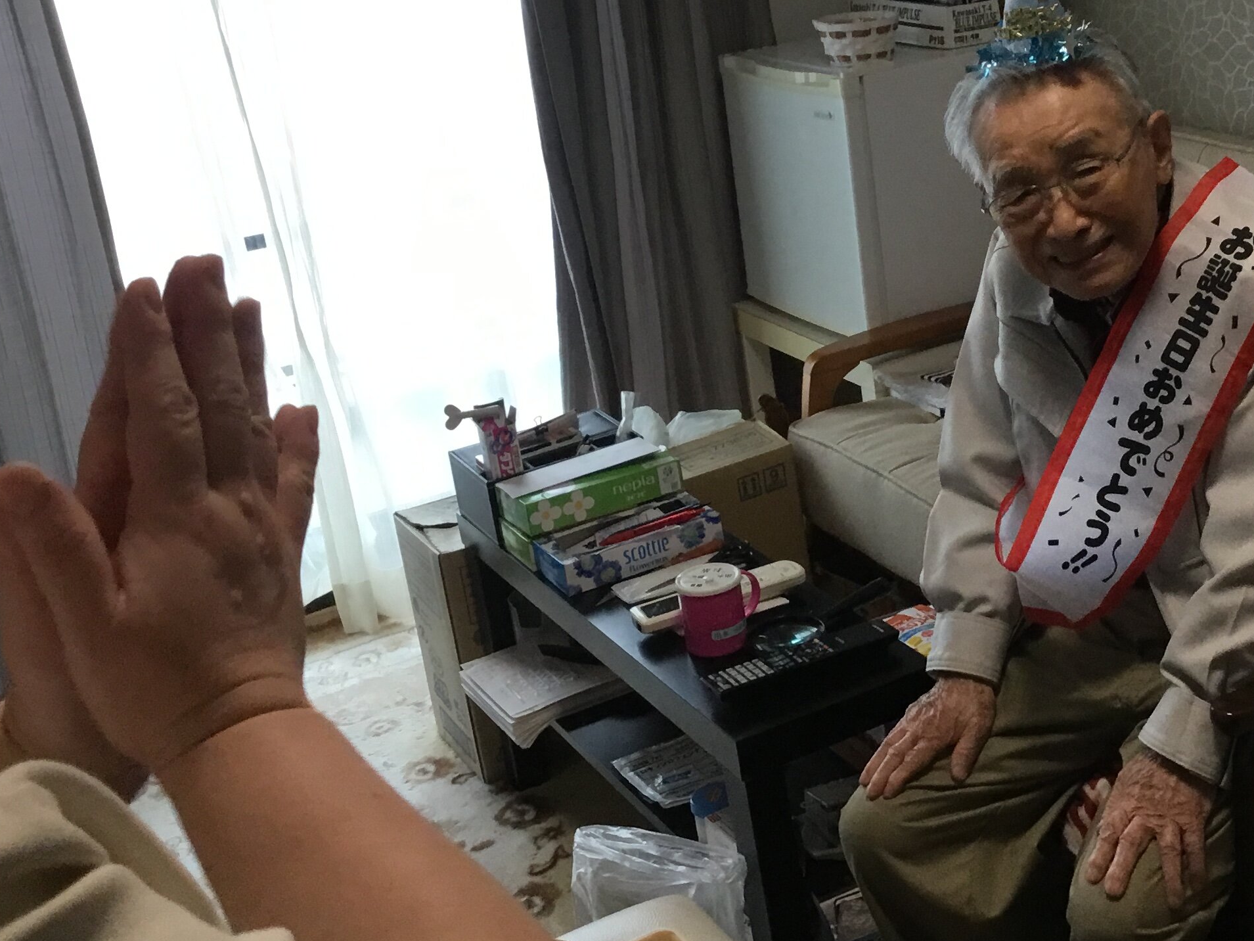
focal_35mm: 53
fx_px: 1920
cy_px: 394
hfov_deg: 35.6
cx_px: 884
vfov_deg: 27.5
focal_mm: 3.3
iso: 40
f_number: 2.4
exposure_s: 1/30
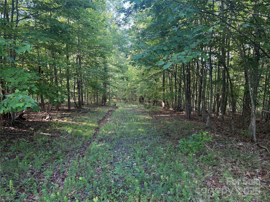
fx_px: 187
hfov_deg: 71.6
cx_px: 135
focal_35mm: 24
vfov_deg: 56.8
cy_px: 101
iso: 200
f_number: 1.78
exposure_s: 1/147
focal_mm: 6.76
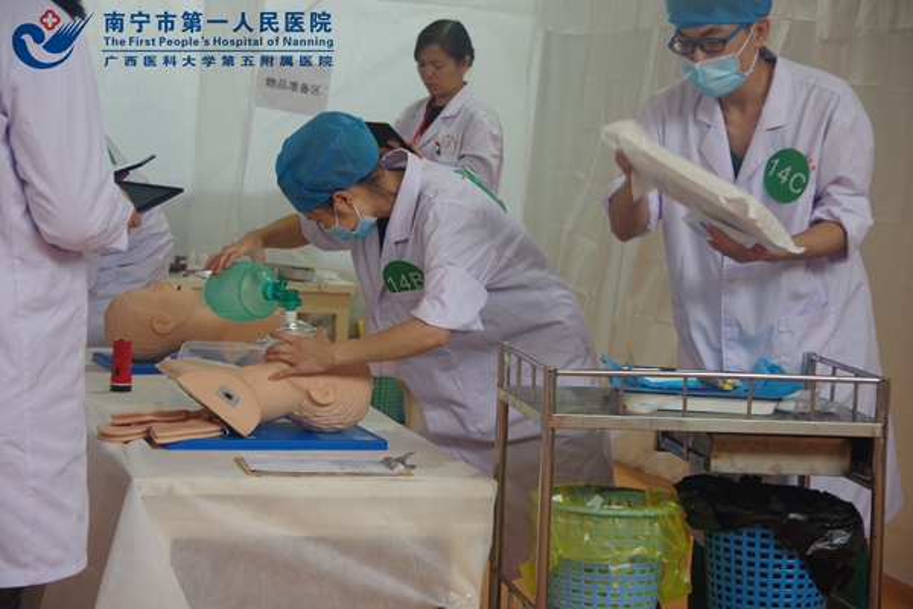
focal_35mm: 90
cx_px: 456
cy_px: 304
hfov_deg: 22.6
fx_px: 2282
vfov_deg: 15.2
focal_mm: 60
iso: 800
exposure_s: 1/100
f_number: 4.5
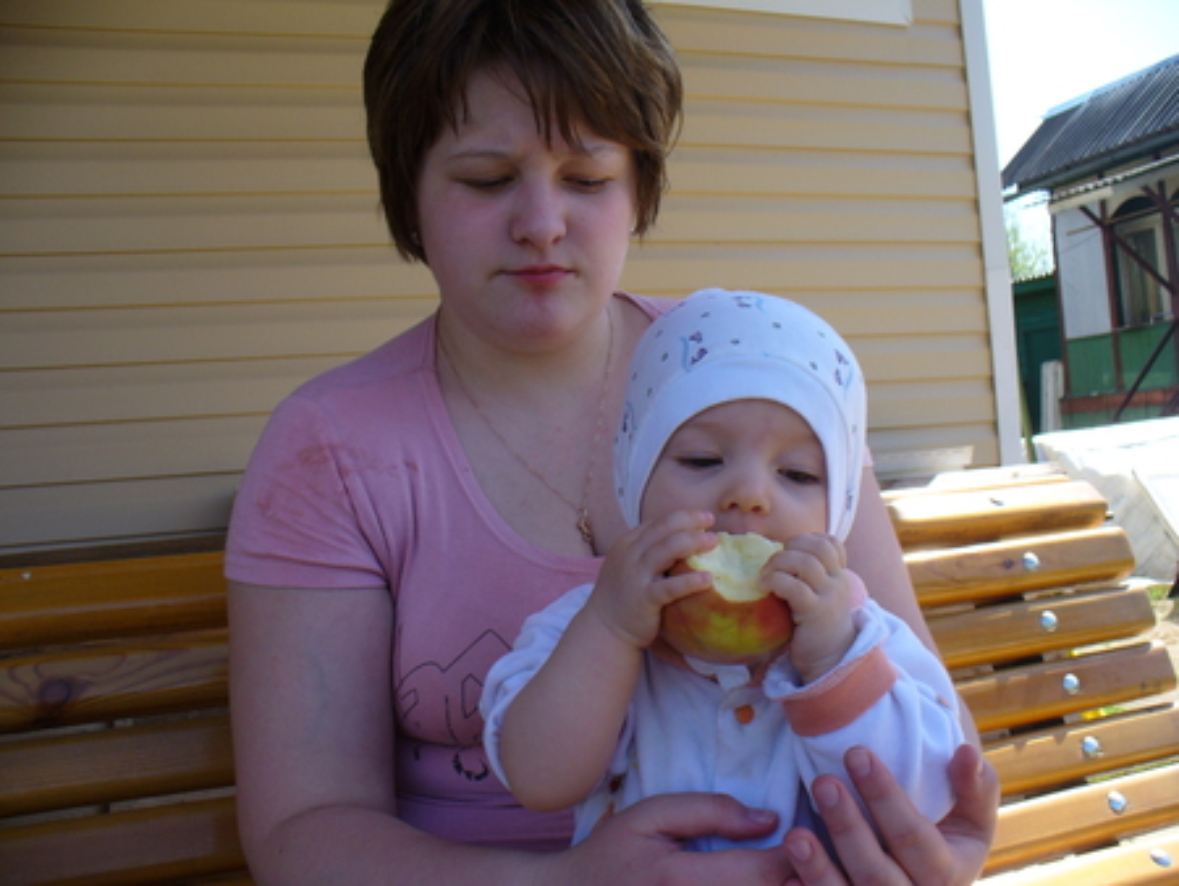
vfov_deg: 38.7
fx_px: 1261
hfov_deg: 50.1
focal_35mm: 37
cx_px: 590
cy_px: 443
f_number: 5.6
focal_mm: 6.1
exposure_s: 1/100
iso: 64
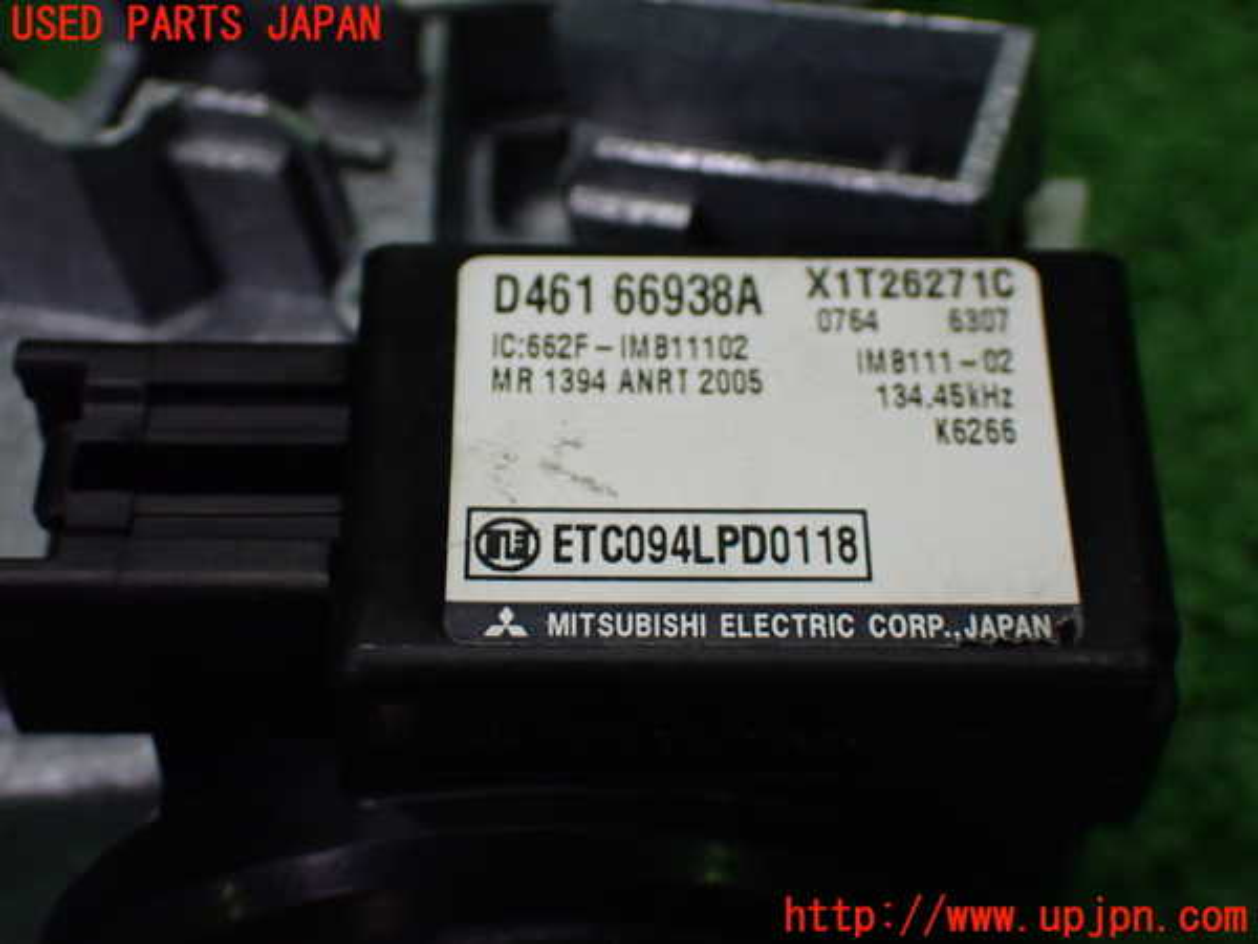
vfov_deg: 21.9
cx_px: 629
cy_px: 472
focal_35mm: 67
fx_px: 2435
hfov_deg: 29.0
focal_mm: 11.88
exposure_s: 1/250
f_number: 3.8
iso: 800
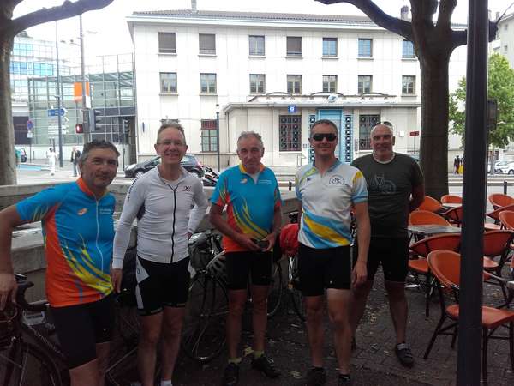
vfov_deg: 45.4
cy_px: 193
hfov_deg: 58.4
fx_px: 460
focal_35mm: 31
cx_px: 257
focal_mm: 3.31
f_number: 2.2
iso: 50
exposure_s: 1/150
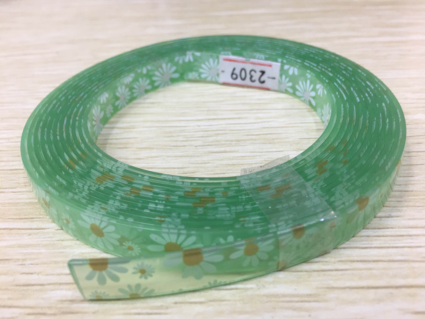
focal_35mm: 29
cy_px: 160
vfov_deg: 48.2
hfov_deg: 61.7
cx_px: 212
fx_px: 356
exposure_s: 1/17
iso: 32
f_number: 2.2
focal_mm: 4.15
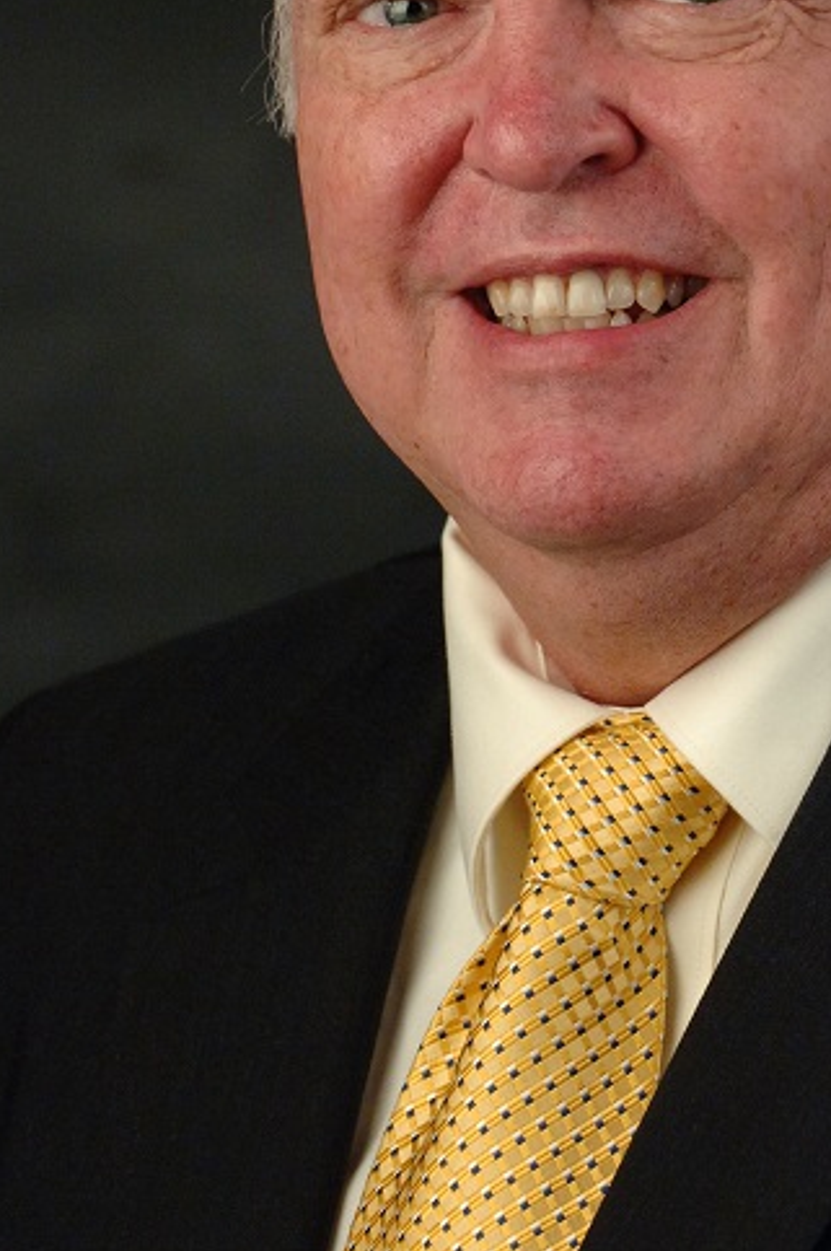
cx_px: 665
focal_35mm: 325
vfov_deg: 6.3
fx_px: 11277
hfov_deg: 4.2
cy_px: 359
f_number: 5.6
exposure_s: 1/125
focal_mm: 116
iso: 800
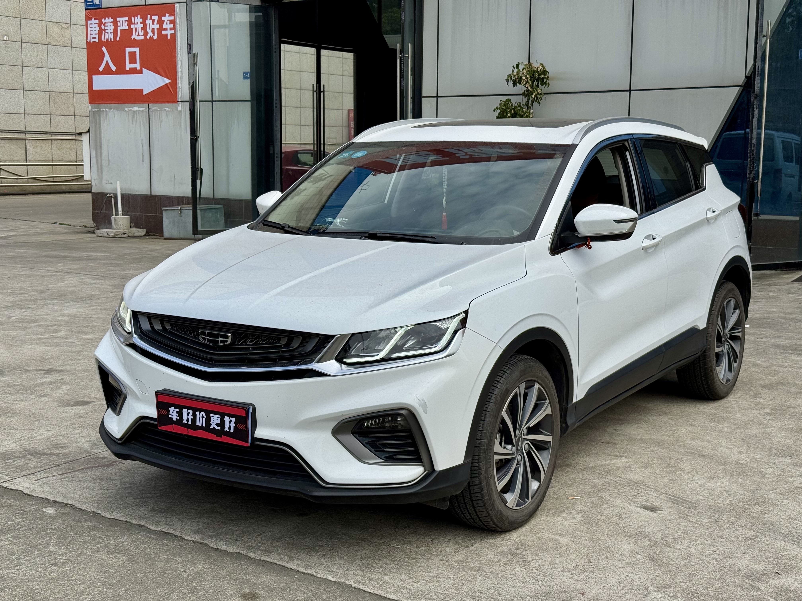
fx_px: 1112
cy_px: 300
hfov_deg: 39.7
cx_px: 401
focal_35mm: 48
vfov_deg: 30.3
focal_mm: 6.76
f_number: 1.78
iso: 64
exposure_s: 1/4049
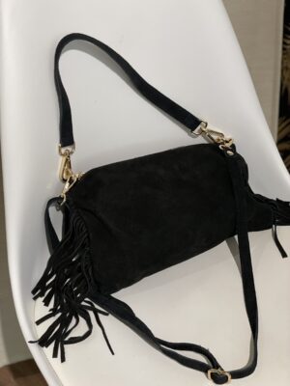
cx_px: 145
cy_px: 193
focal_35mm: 52
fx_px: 581
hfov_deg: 28.0
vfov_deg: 36.8
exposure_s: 1/100
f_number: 2
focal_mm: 6
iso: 250
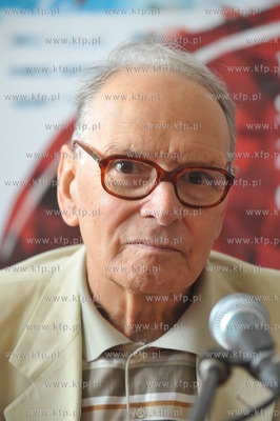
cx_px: 140
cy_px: 210
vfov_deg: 16.4
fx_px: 1461
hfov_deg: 10.9
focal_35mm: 125
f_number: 5
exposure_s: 1/100
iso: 2000
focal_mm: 125
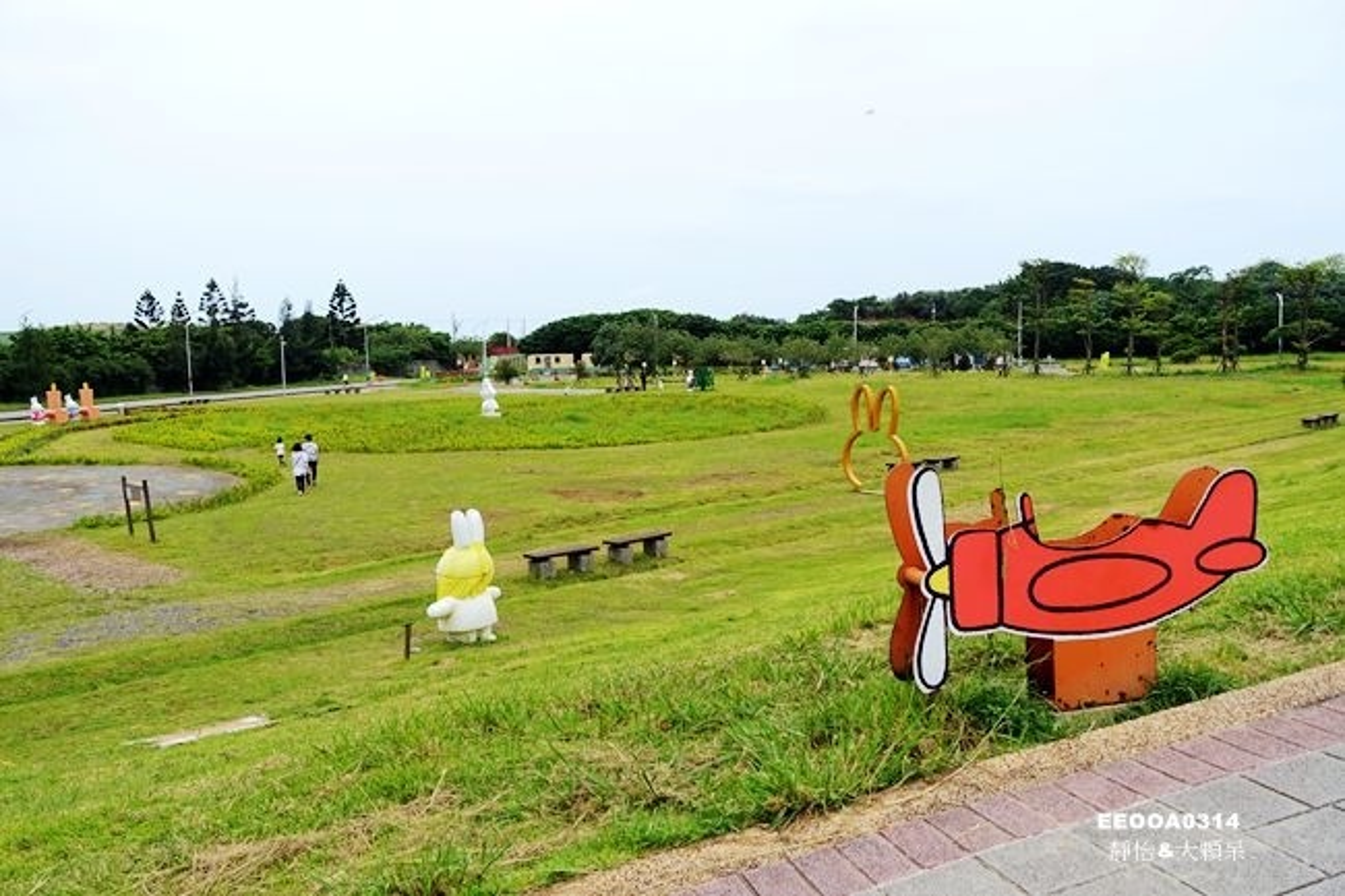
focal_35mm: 31
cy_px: 448
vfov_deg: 42.3
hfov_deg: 60.3
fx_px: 1158
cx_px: 672
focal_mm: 11.45
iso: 125
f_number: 4
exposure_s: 1/160
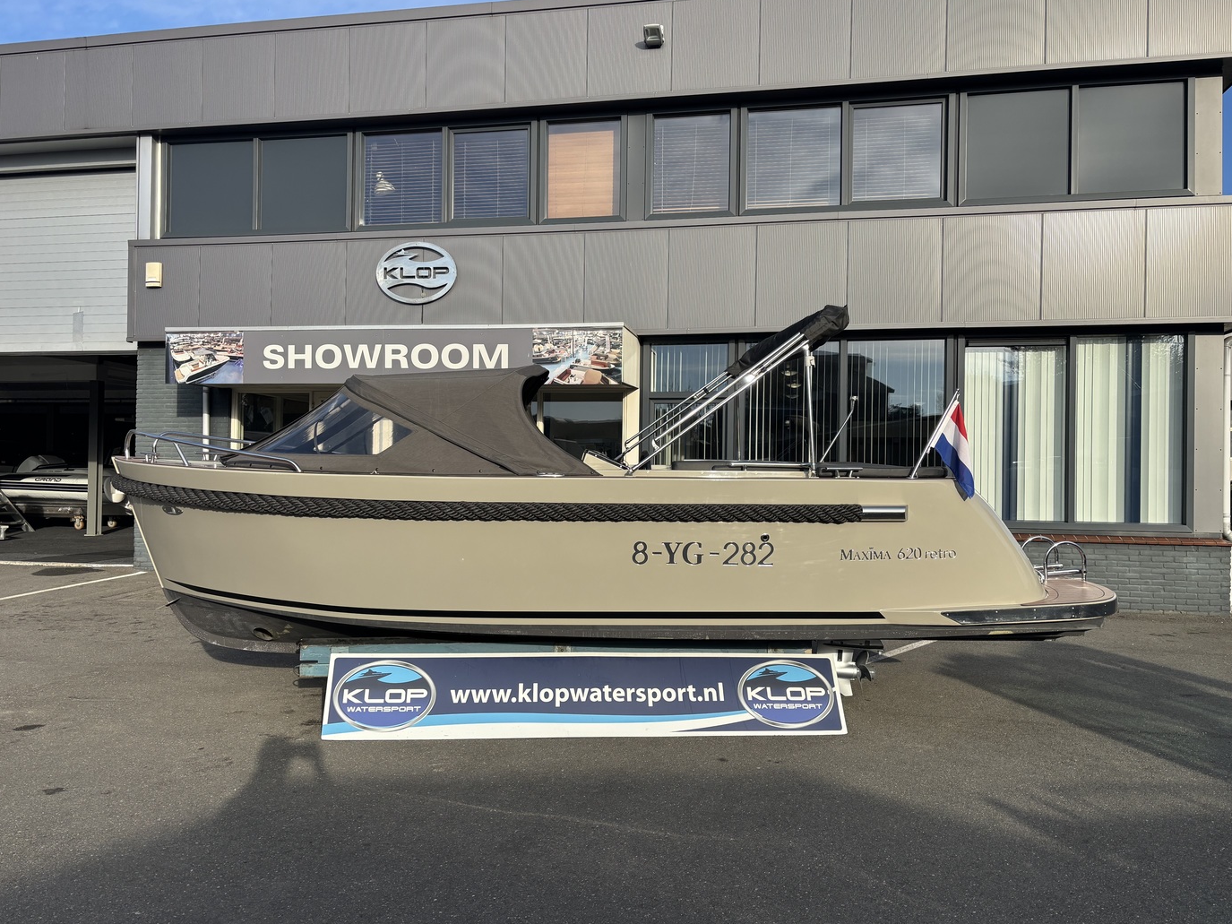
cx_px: 609
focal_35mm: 27
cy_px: 467
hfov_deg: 65.3
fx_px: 961
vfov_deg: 51.3
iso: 50
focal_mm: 5.96
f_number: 1.6
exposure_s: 1/2710
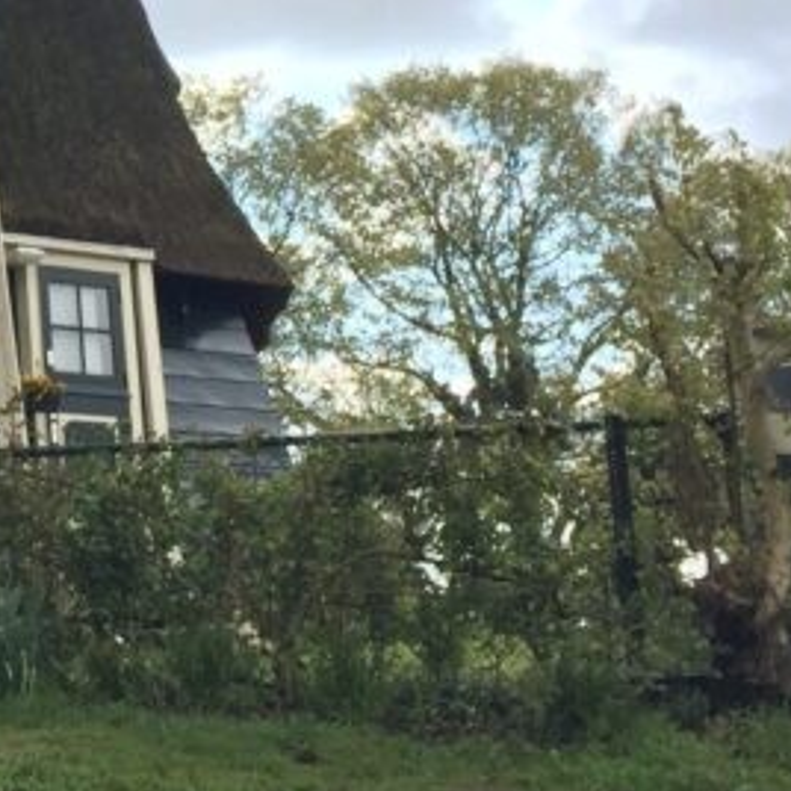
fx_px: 2534
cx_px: -310
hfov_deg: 16.5
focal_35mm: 98
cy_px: -145
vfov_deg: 17.0
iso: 32
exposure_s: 1/942
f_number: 2.2
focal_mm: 4.15
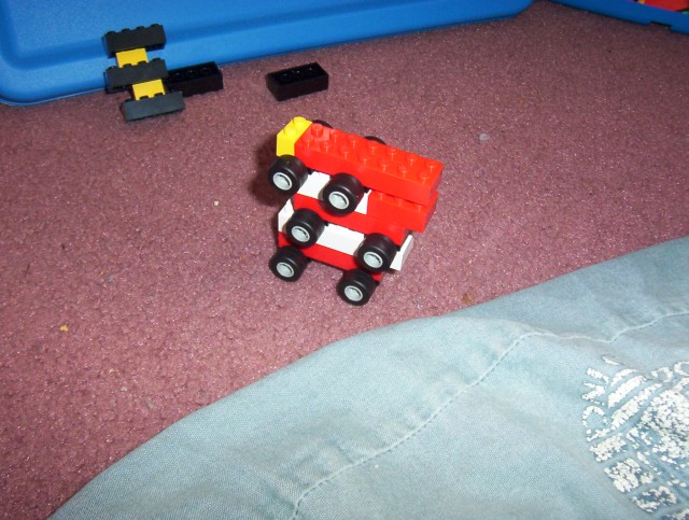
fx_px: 718
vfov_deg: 39.8
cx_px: 344
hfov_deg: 51.3
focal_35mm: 36
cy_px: 260
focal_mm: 5.54
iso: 140
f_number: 2.76
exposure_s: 1/30
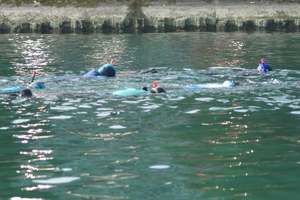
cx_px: 168
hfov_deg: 10.0
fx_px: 1718
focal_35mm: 206
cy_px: 63
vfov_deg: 6.7
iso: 100
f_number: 5
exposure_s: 1/125
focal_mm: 70
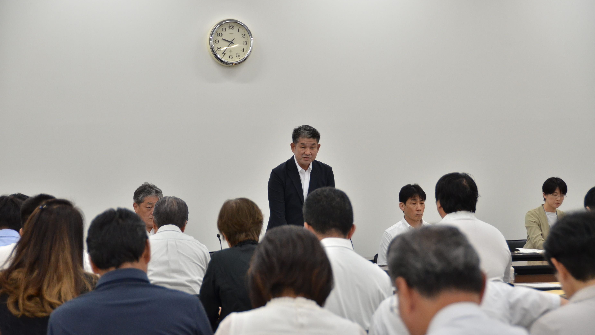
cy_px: 186
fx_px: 1736
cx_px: 298
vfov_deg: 11.0
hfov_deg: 19.5
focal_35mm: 110
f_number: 5
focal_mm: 70
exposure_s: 1/160
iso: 720
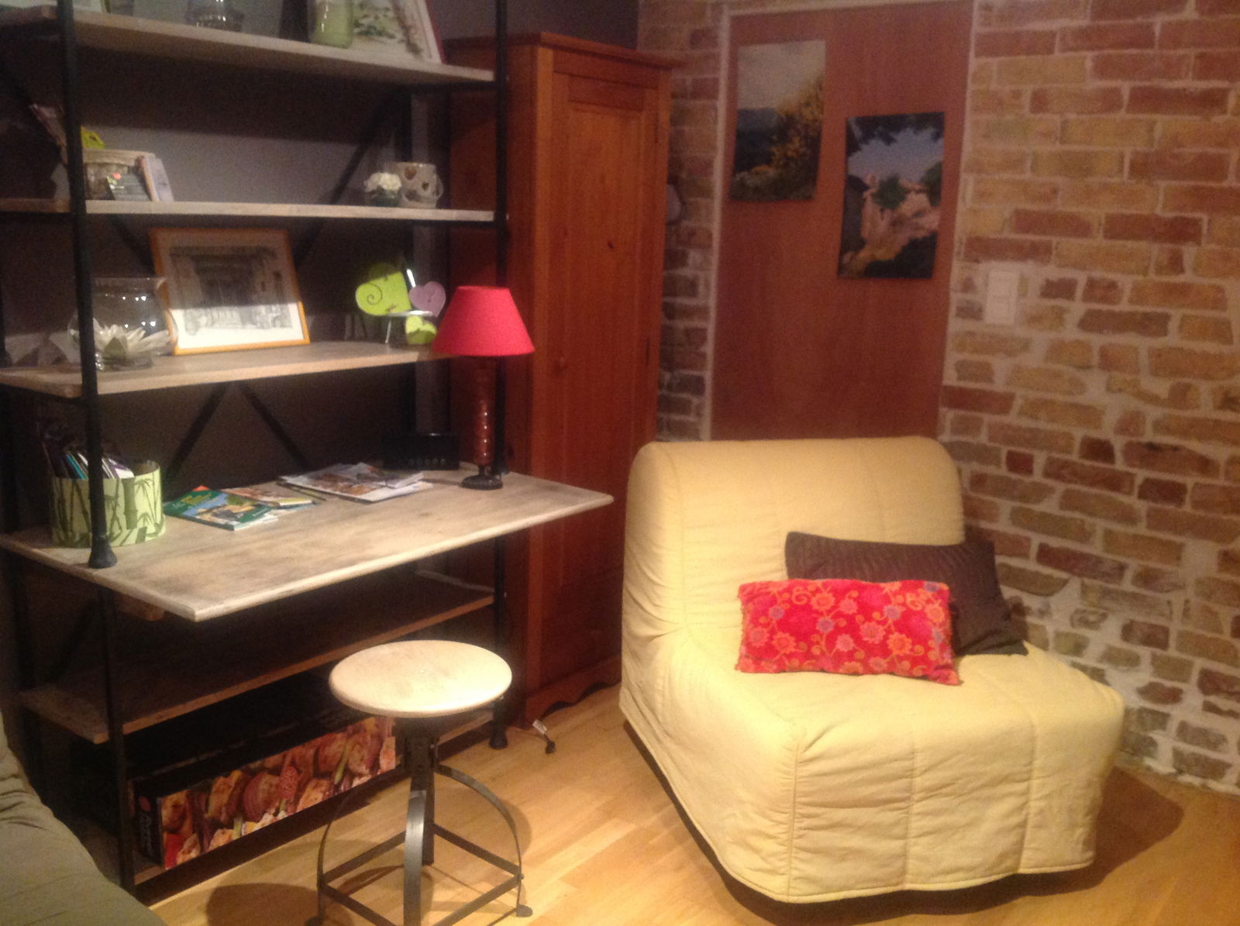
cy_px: 463
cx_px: 620
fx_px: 1252
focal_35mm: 35
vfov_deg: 40.6
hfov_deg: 52.7
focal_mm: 4.28
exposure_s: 1/17
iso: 320
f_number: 2.4
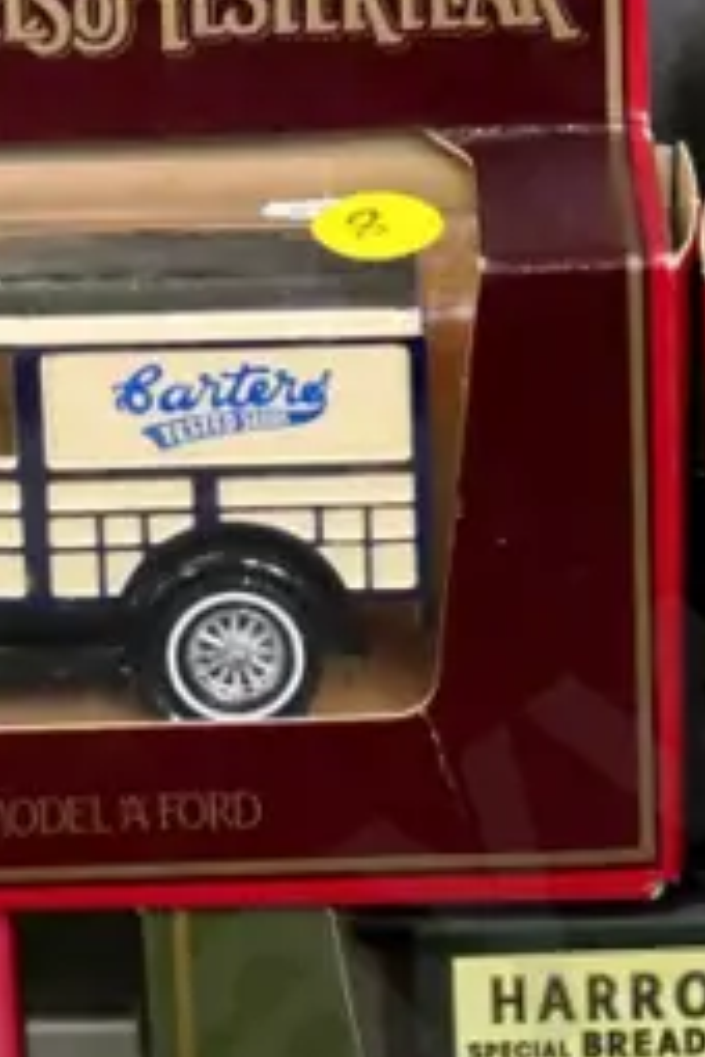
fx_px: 4905
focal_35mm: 167
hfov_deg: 8.2
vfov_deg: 12.3
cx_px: 788
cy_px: 638
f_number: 4.1
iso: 3200
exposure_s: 1/160
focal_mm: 20
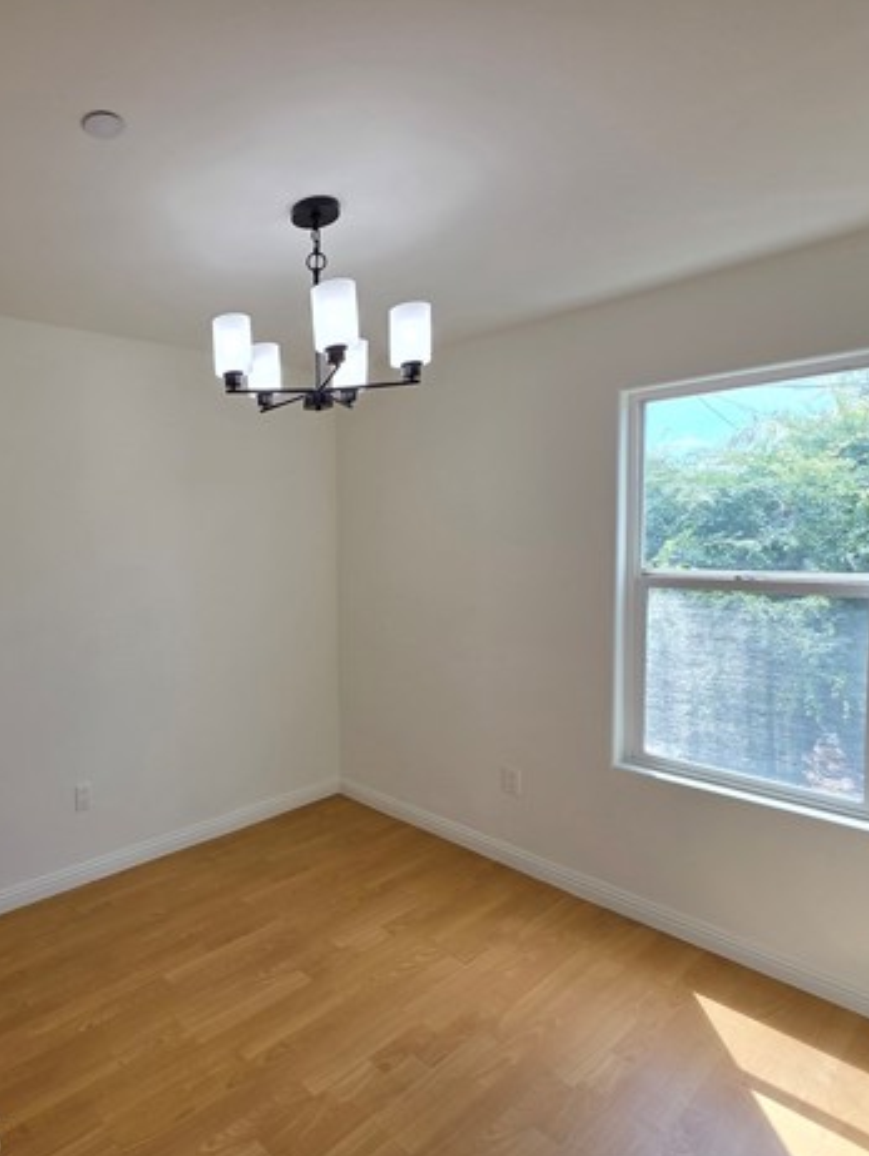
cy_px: 570
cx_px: 175
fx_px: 602
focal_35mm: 18
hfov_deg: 65.3
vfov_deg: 87.7
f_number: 1.9
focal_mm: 2.2
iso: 20
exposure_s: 1/120
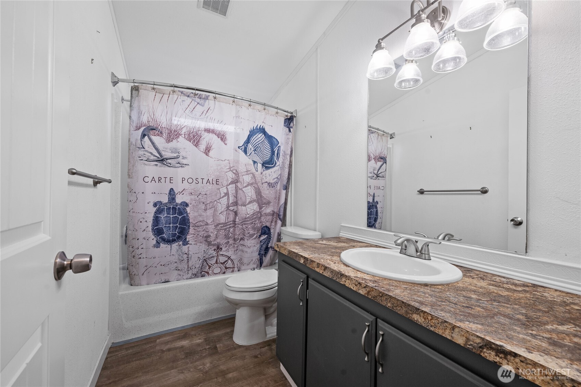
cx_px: 290
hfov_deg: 104.3
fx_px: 226
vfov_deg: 81.2
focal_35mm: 14
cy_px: 194
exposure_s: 1/13
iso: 400
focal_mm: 14
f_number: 8
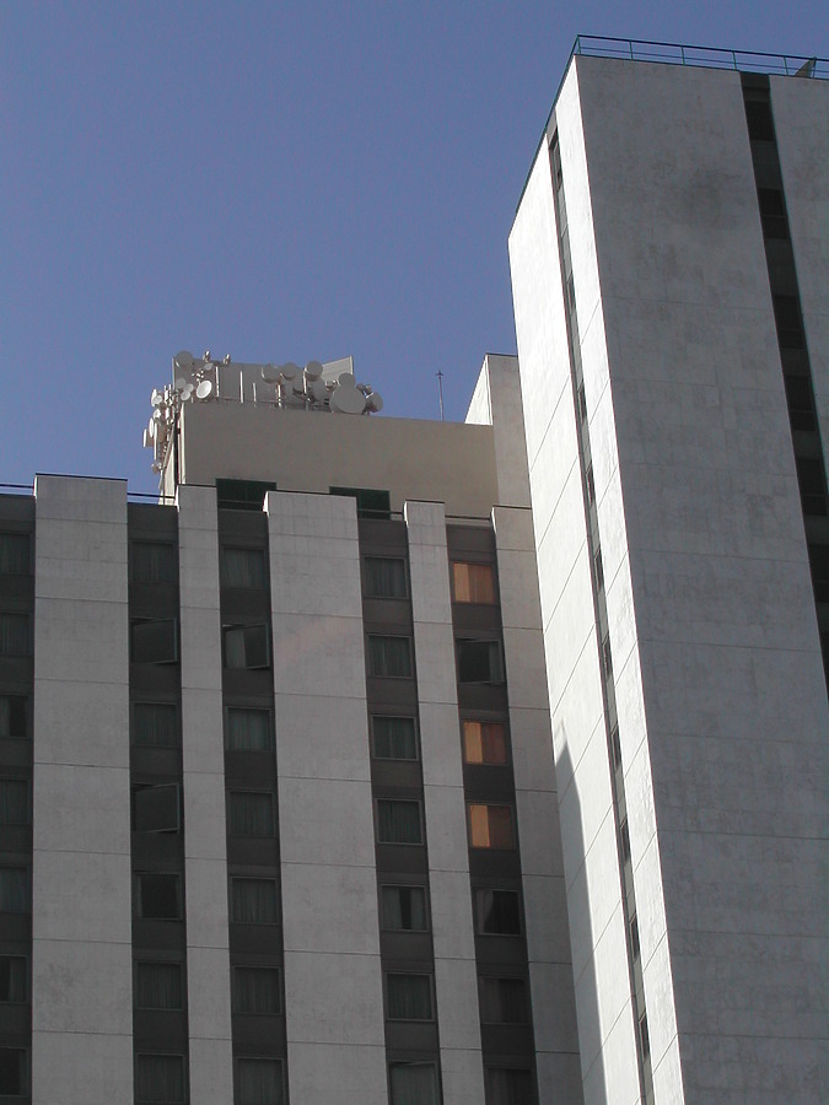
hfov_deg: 13.0
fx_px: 3640
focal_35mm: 114
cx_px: 414
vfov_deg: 17.3
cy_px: 552
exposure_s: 1/136
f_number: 13.4
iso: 100
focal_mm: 24
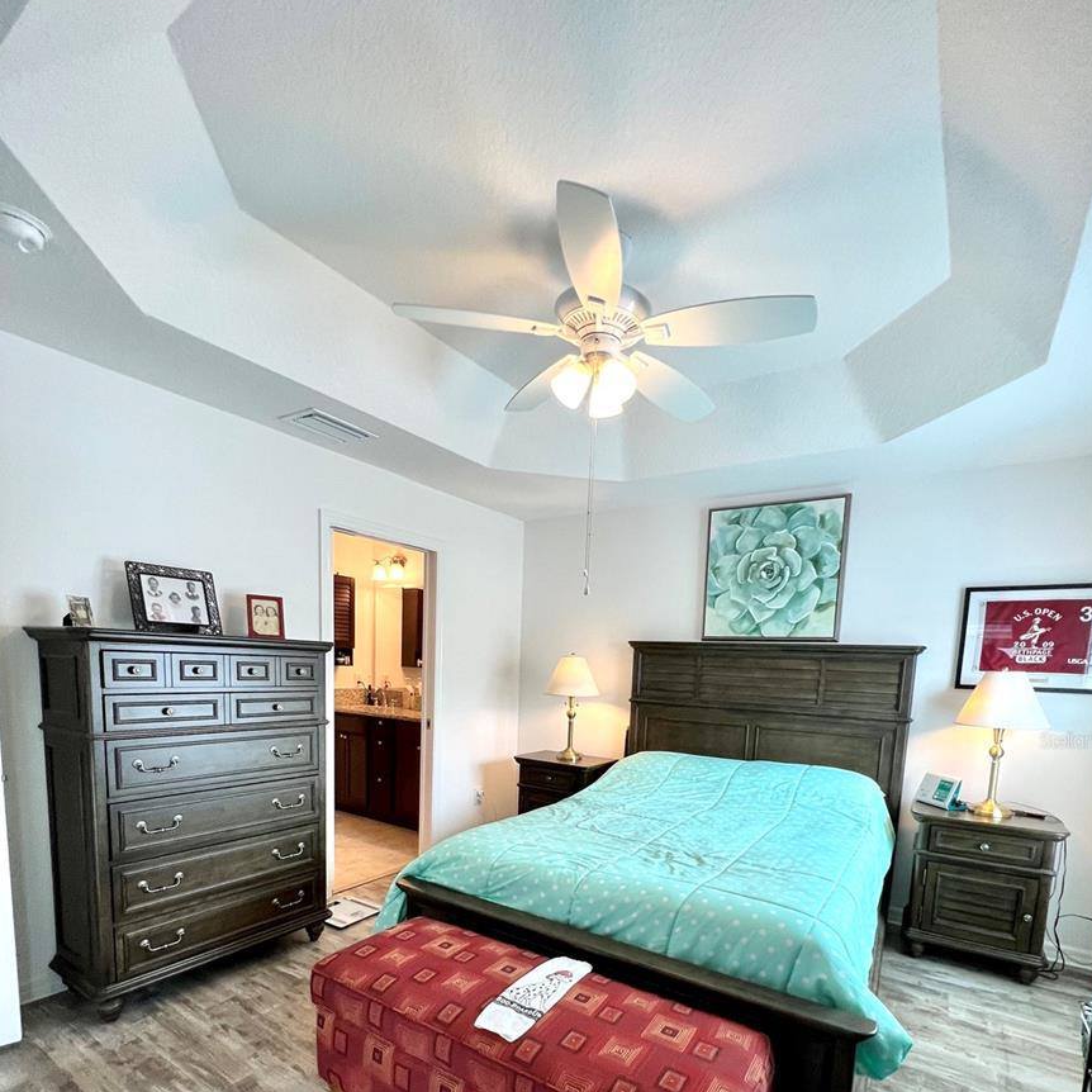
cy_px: 740
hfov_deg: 87.4
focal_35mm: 16
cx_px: 560
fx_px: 571
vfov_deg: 84.0
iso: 125
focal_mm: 1.57
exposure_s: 1/120
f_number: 1.8
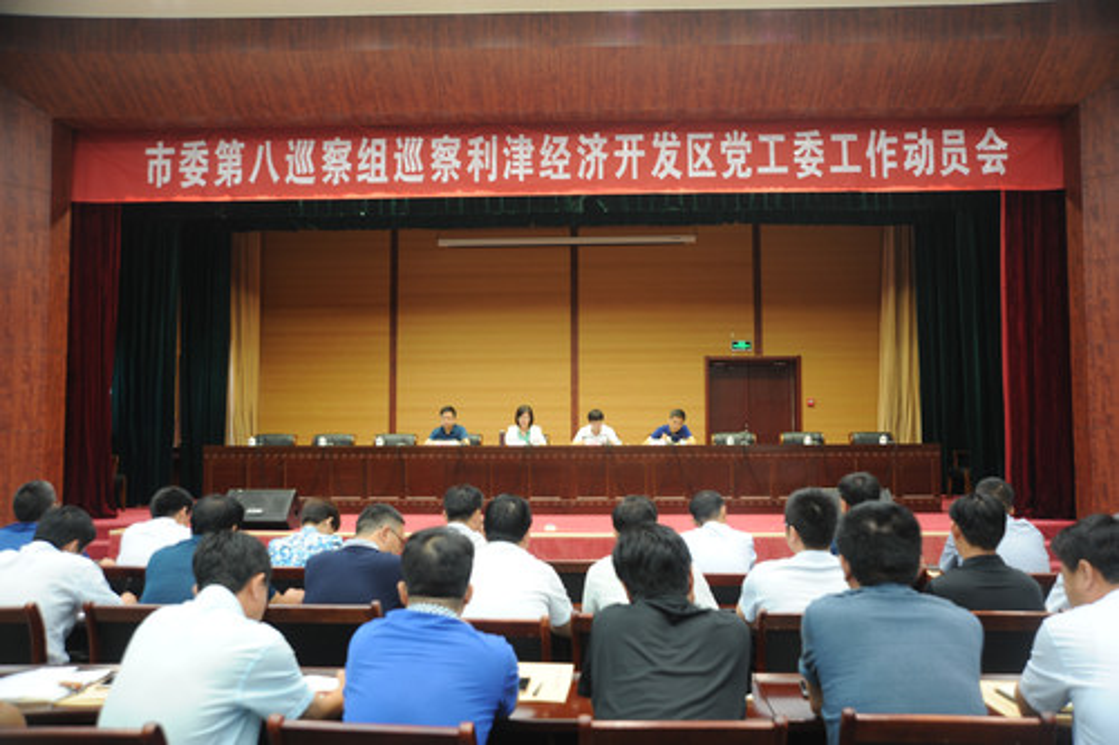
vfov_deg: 43.6
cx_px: 560
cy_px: 372
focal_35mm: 30
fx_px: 932
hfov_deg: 61.9
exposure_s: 1/30
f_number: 3.5
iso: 400
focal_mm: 30
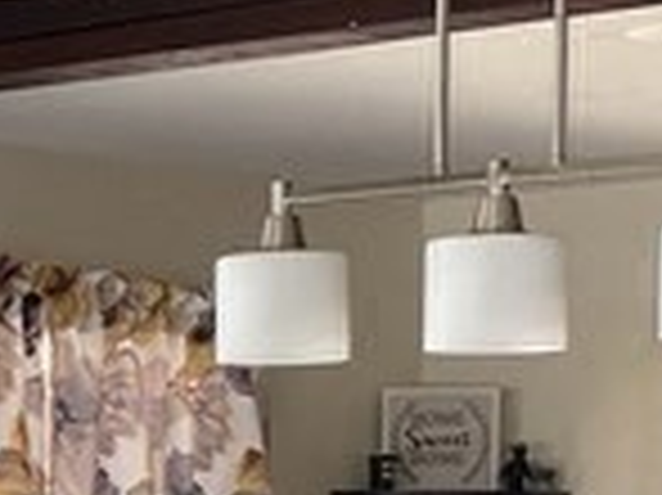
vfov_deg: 8.1
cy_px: 549
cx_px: -1243
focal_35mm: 181
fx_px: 3459
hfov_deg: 9.1
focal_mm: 4.25
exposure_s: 1/124
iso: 32
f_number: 1.8
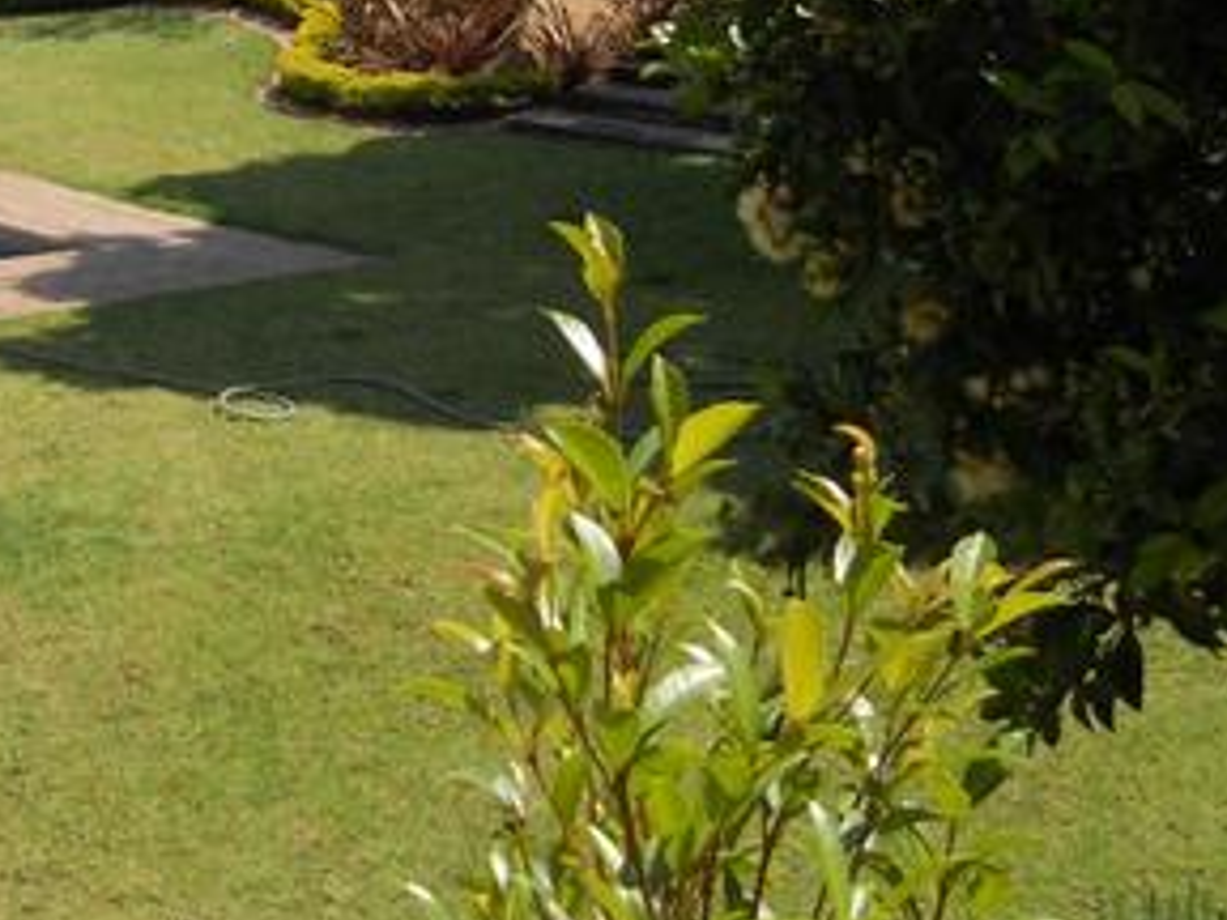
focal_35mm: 75
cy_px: -170
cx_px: 158
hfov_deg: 25.3
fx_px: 2658
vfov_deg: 18.6
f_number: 3.2
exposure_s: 1/1000
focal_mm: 4.9
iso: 80
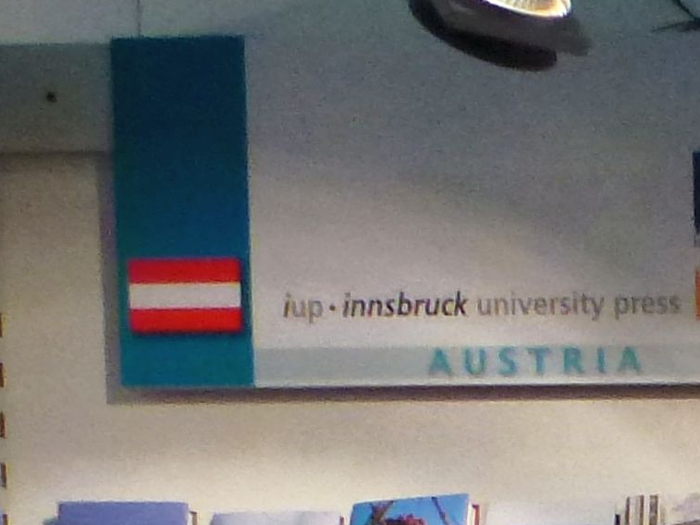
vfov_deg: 9.7
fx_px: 2771
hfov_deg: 12.9
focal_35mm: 137
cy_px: 1227
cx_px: 1296
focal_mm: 4.3
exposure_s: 1/60
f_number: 3.3
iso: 320
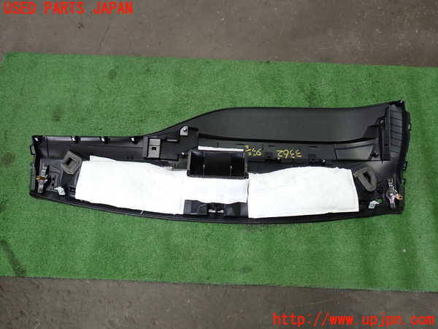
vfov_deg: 46.8
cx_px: 219
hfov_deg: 60.0
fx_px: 380
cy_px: 164
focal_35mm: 30
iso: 200
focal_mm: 5.4
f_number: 2.3
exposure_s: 1/60
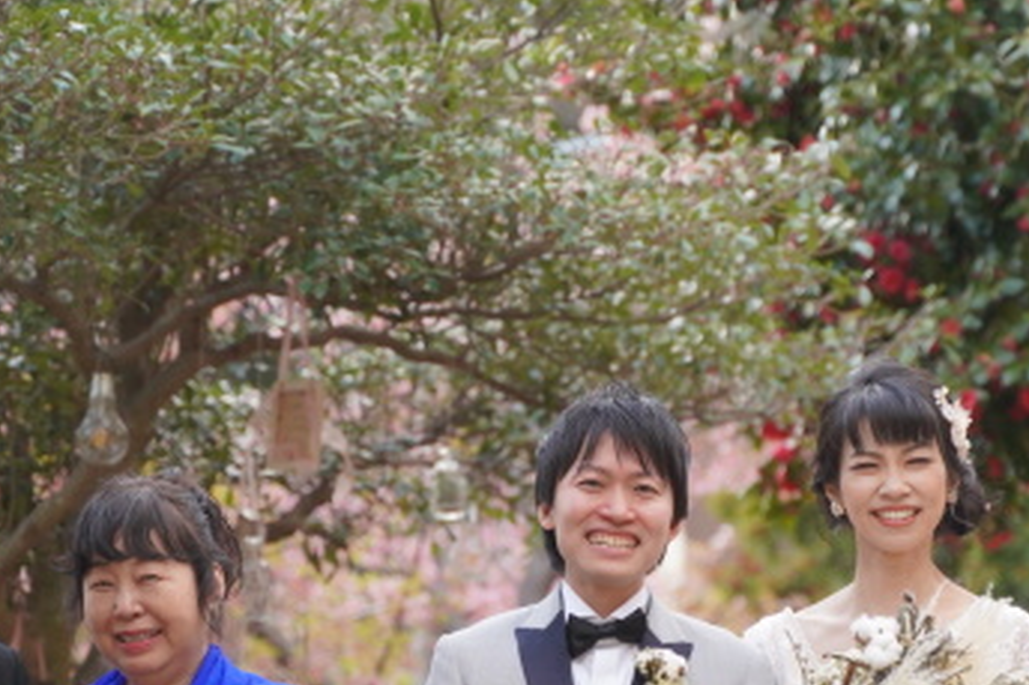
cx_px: 772
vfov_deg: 9.1
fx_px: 4314
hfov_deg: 13.6
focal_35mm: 151
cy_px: 579
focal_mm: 65
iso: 1600
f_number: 2.8
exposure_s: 1/1000
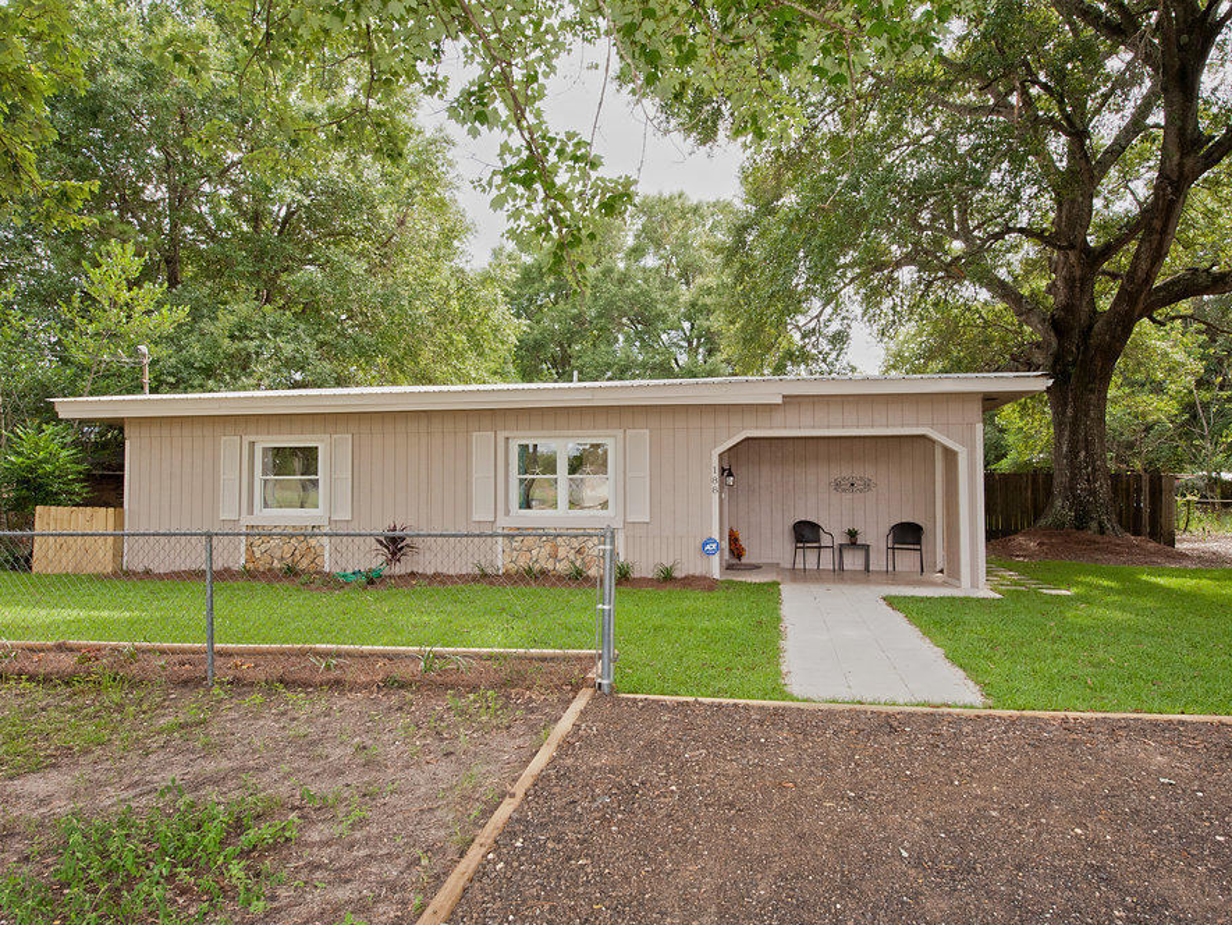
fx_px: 712
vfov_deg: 66.0
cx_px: 653
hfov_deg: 81.7
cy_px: 466
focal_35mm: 20
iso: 1600
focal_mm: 18
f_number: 11
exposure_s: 1/250
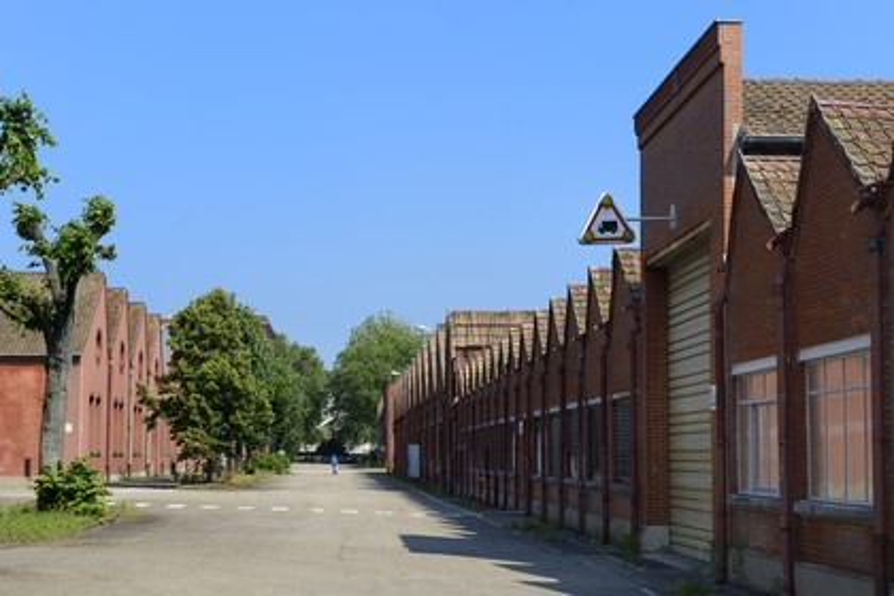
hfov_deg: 28.8
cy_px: 298
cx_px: 447
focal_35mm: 70
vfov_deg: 19.5
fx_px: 1738
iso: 200
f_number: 13
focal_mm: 70
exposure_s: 1/200
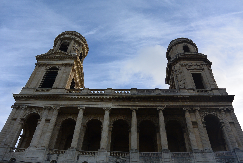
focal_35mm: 29
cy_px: 82
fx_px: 196
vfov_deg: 45.1
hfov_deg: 63.6
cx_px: 122
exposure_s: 1/640
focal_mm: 11
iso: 100
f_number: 4.5
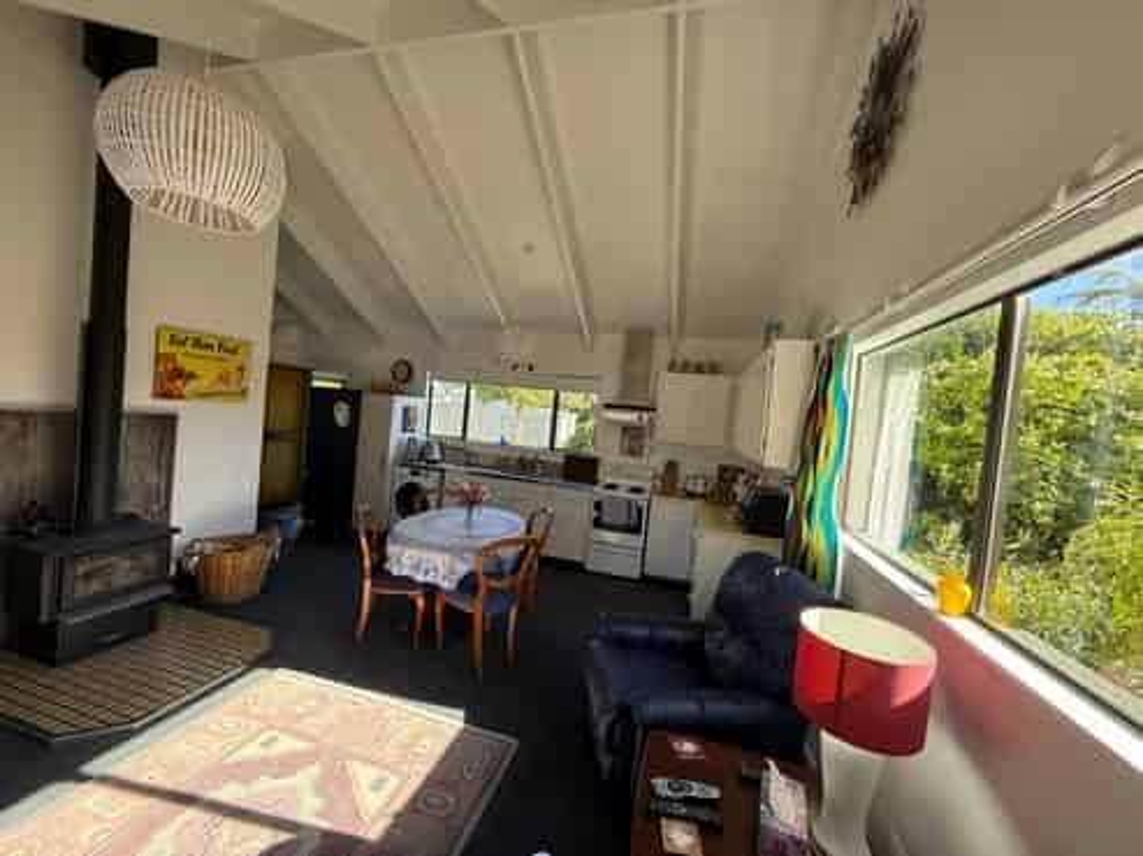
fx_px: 462
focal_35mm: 14
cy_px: 428
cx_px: 572
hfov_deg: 102.1
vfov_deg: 85.6
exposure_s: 1/146
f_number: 2.2
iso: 64
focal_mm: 2.22
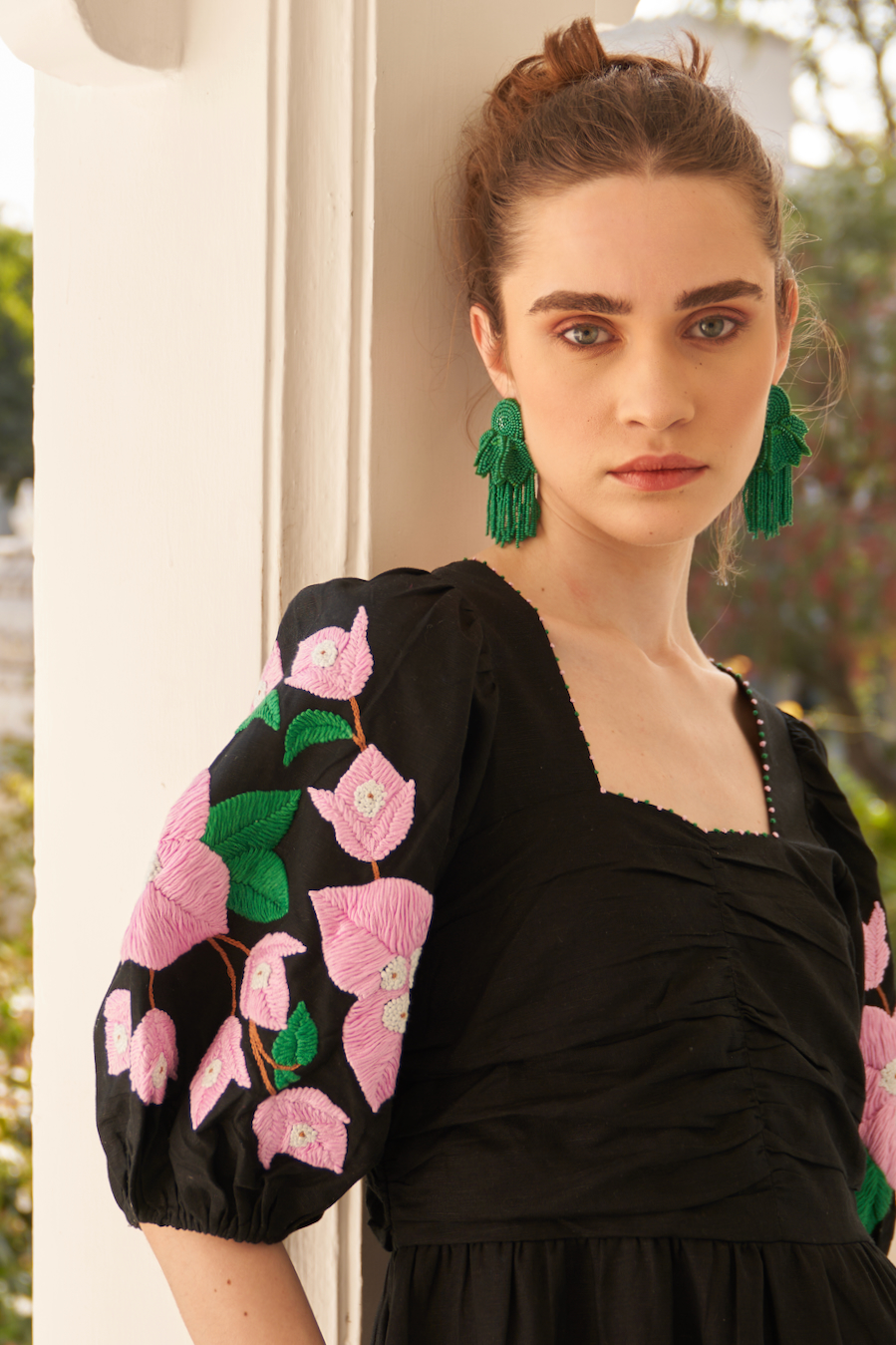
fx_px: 1606
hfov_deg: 31.2
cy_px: 672
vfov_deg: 45.4
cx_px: 448
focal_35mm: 43
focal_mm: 29
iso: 50
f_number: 2.8
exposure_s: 1/400
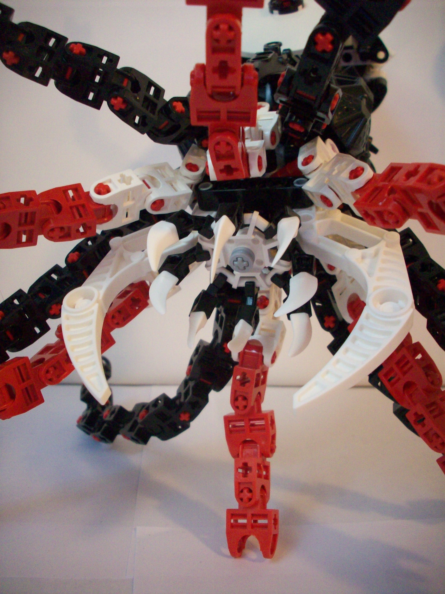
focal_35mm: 37
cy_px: 297
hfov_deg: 38.7
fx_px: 634
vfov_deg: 50.1
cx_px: 222
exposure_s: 1/8
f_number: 2.8
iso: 191
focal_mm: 6.2
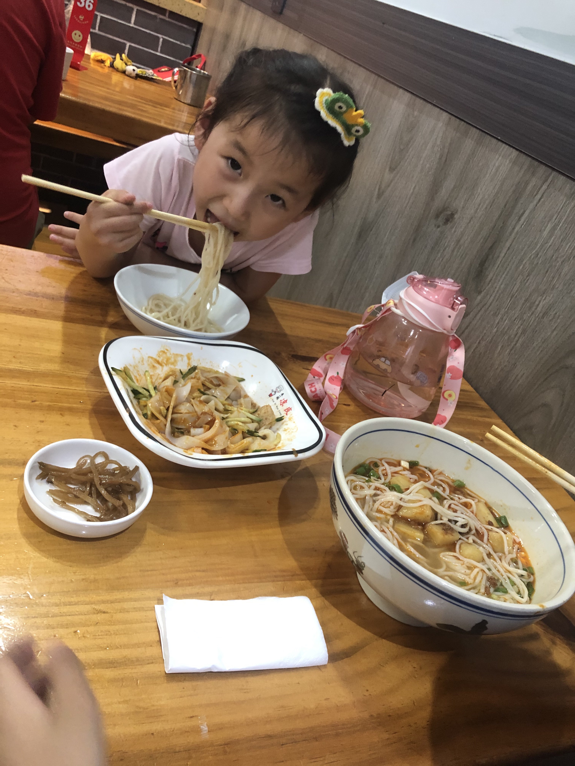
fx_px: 620
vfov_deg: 63.4
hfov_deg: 49.7
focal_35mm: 28
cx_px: 288
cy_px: 383
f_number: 1.8
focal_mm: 4
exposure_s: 1/50
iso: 320
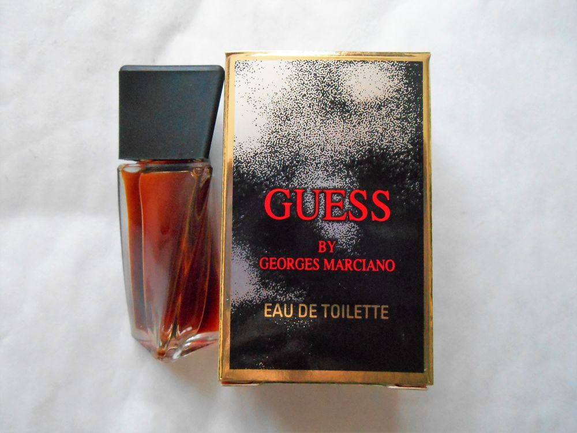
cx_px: 288
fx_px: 433
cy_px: 216
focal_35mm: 26
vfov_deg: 53.1
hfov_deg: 67.3
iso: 800
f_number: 3.4
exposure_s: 1/30
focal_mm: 4.7
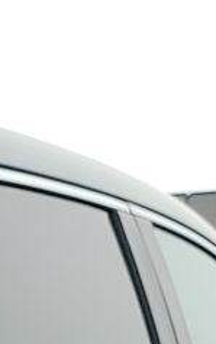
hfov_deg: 6.3
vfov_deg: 10.8
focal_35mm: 171
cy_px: 756
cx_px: -638
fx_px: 1609
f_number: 1.8
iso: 66
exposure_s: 1/59
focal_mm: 6.7
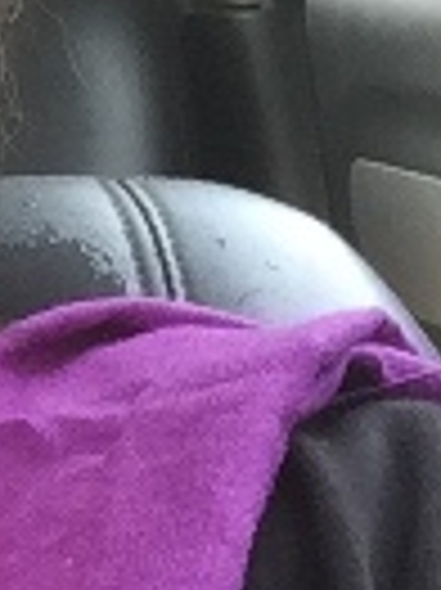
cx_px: -315
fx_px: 2586
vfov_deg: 13.0
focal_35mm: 152
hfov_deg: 9.4
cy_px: 347
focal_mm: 2.65
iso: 40
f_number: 2.2
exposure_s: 1/33
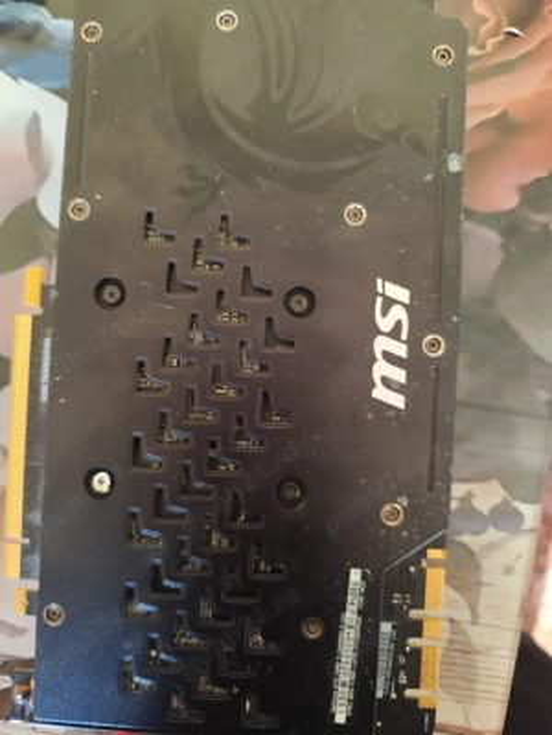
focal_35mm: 23
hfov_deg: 58.9
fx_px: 489
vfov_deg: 73.9
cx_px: 276
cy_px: 368
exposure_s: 1/14.3
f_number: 1.65
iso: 1600
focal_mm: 6.19
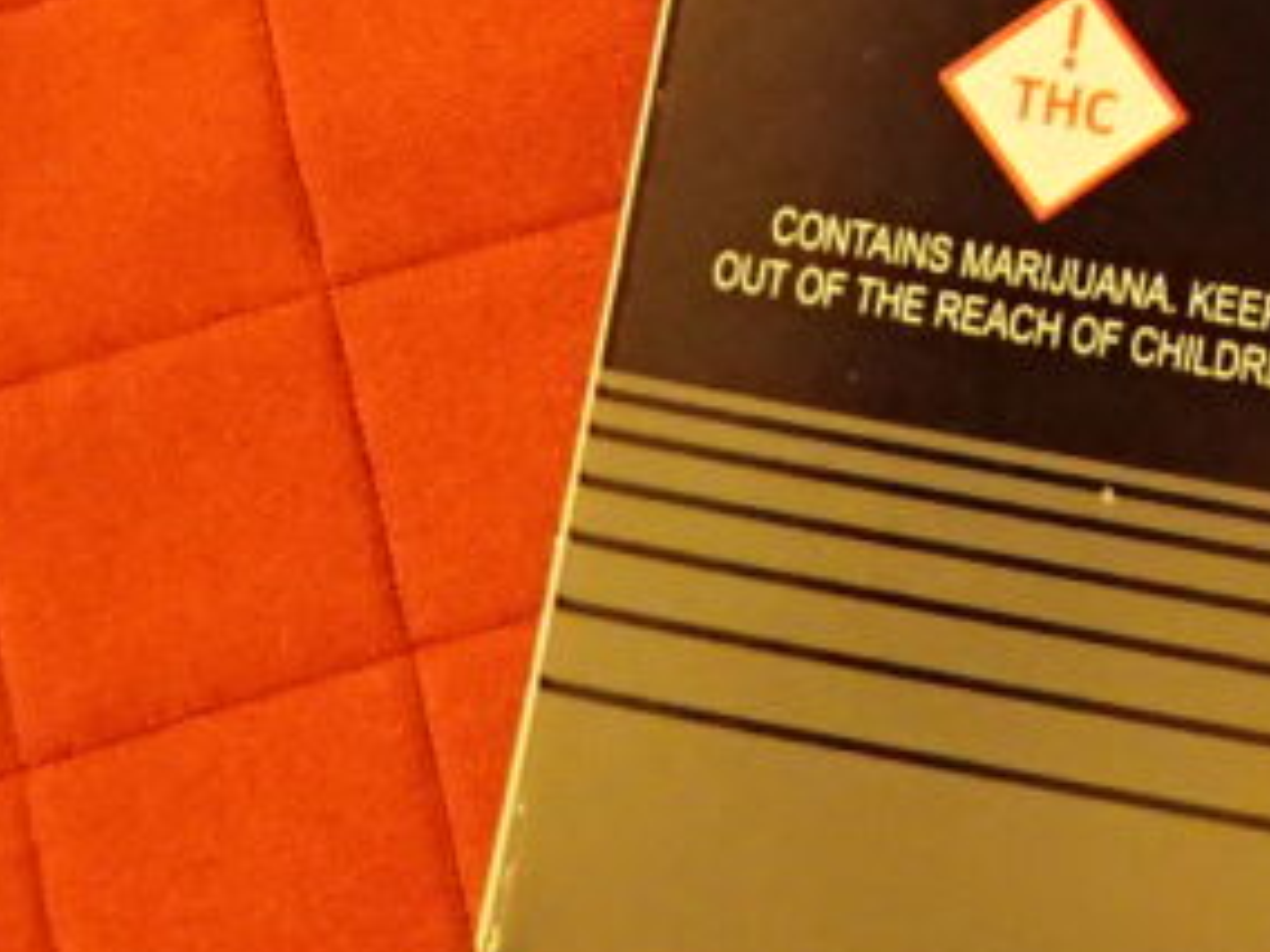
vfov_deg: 15.1
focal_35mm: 90
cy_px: -518
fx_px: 3302
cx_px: 1400
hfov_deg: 20.7
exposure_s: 1/20
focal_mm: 4.5
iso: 800
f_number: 2
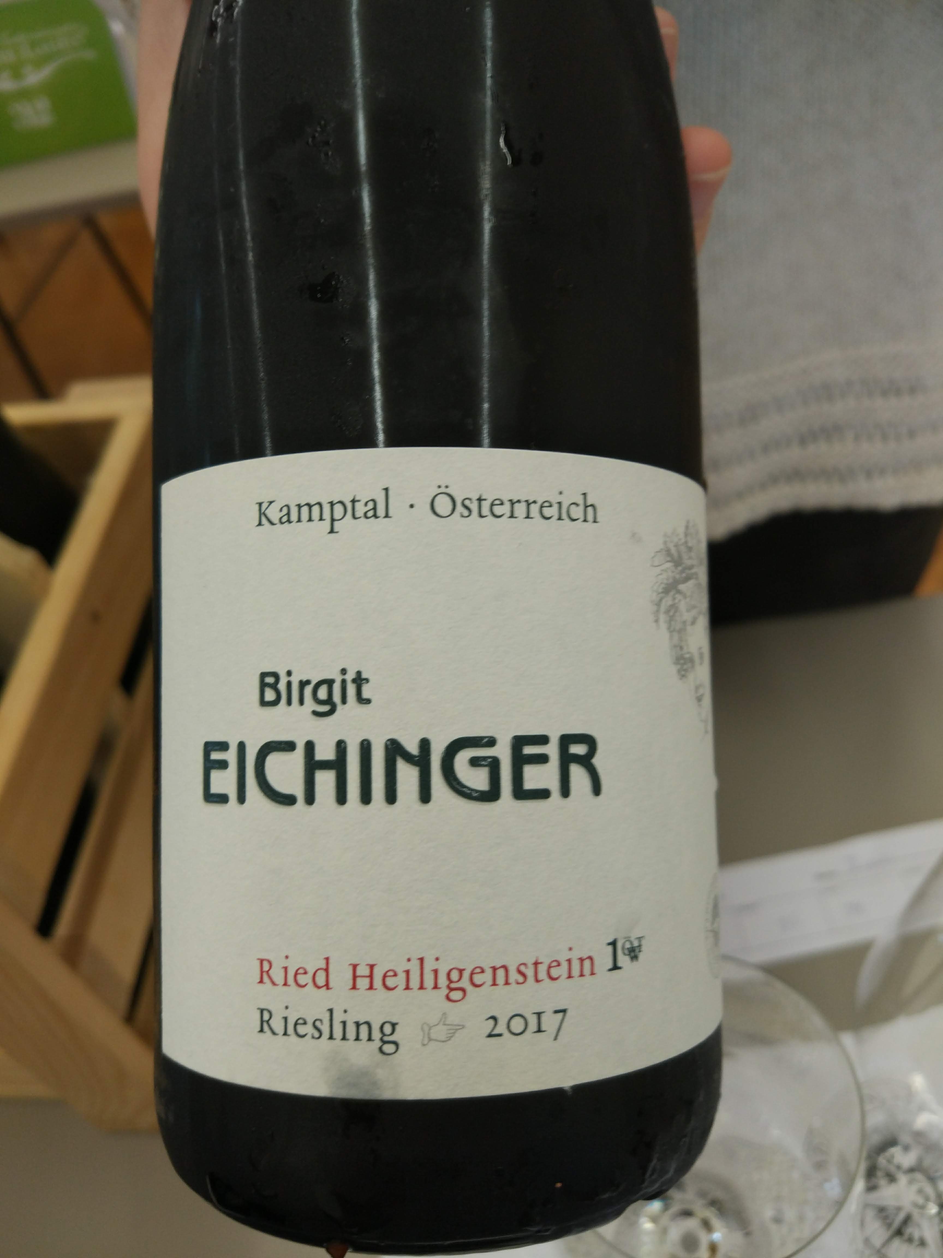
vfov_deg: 63.4
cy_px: 629
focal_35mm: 28
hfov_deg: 49.7
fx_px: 1017
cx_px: 472
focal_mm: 4.26
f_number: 2
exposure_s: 1/50
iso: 174
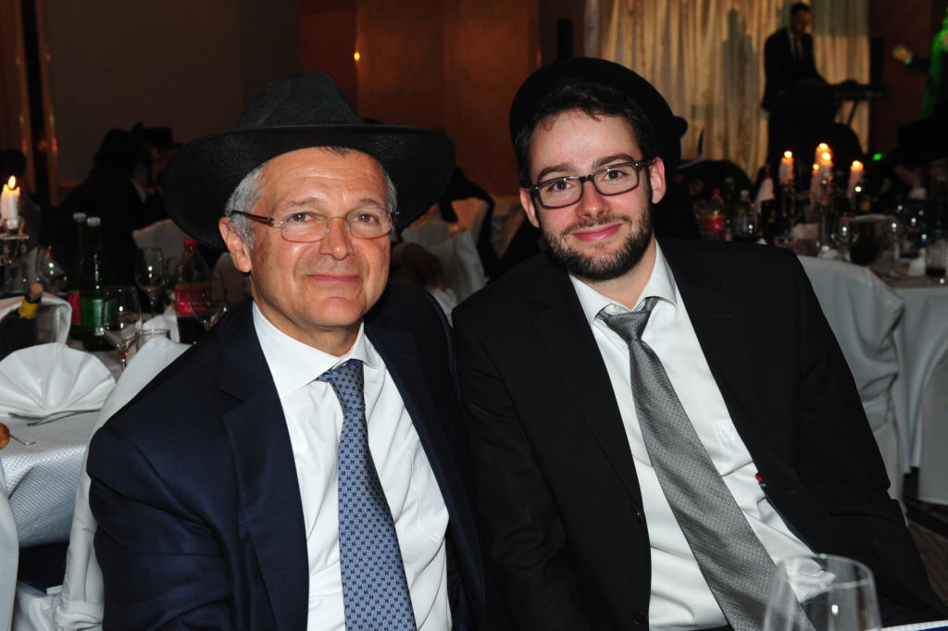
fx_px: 1264
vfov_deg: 28.1
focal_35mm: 48
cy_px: 316
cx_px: 474
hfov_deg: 41.1
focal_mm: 48
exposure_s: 1/60
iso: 640
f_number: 5.6
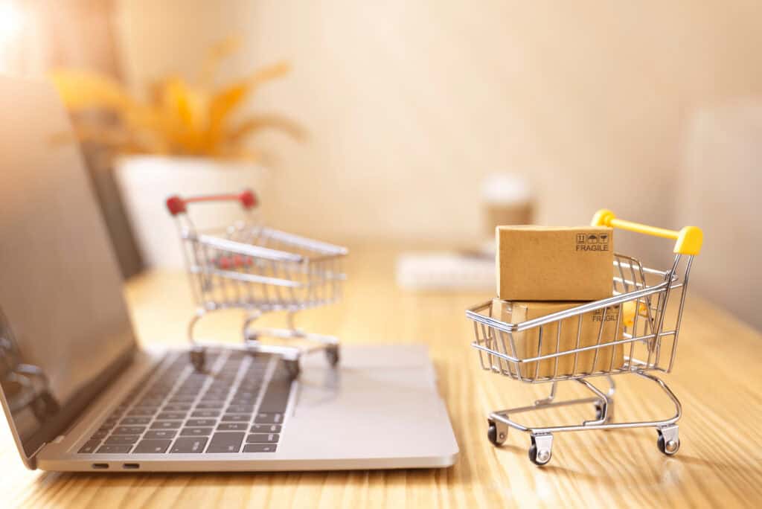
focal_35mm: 50
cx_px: 381
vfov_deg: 27.0
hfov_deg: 39.6
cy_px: 254
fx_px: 1059
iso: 125
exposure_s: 1/20
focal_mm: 50
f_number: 2.8
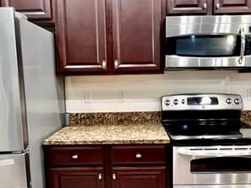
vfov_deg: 49.8
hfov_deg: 63.3
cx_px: 135
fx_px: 203
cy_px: 98
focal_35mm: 28
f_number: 1.8
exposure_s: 1/60
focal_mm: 1.57
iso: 640
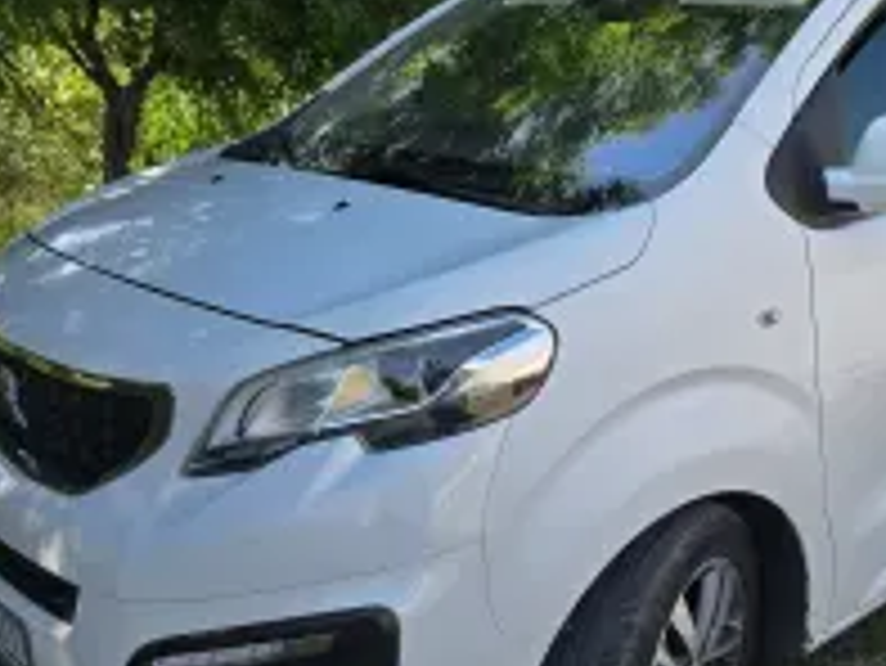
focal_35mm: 42
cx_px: 783
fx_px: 1076
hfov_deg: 41.5
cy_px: 288
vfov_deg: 34.3
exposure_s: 1/277
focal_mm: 6.3
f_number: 1.7
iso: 12
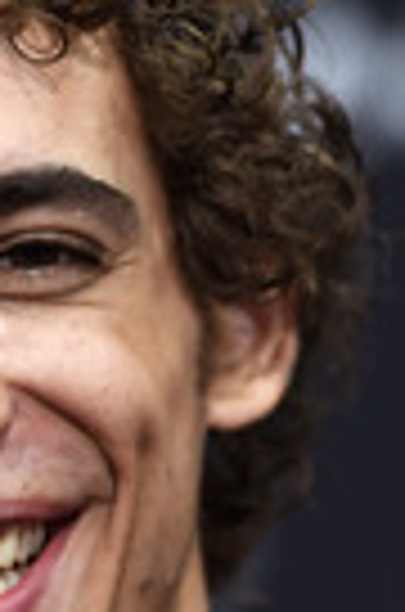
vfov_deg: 4.4
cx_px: -94
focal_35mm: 471
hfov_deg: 2.9
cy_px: 567
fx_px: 7988
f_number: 3.5
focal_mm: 160
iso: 1250
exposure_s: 1/200
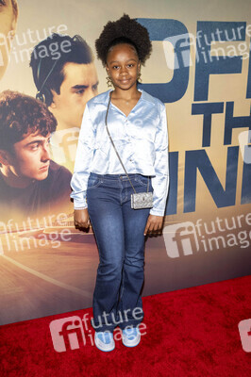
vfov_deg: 54.5
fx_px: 367
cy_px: 188
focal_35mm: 35
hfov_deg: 37.8
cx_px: 126
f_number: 4.5
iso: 800
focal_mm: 35
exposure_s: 1/200
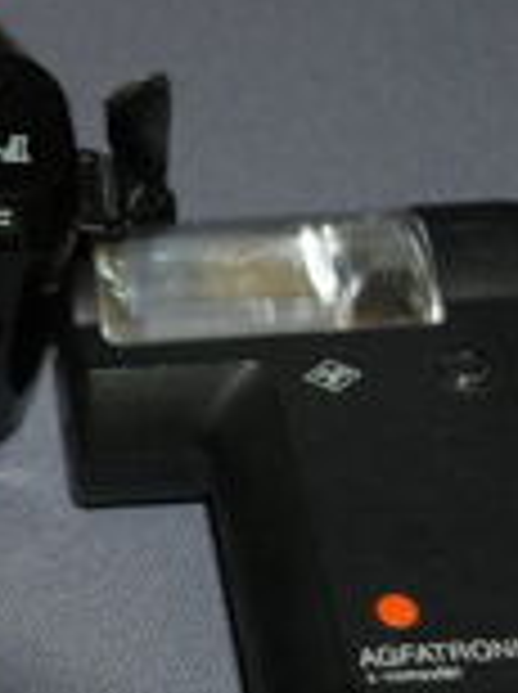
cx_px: -194
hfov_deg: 14.2
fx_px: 1981
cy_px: 227
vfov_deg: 19.8
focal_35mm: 99
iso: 200
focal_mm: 22
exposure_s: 1/60
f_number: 4
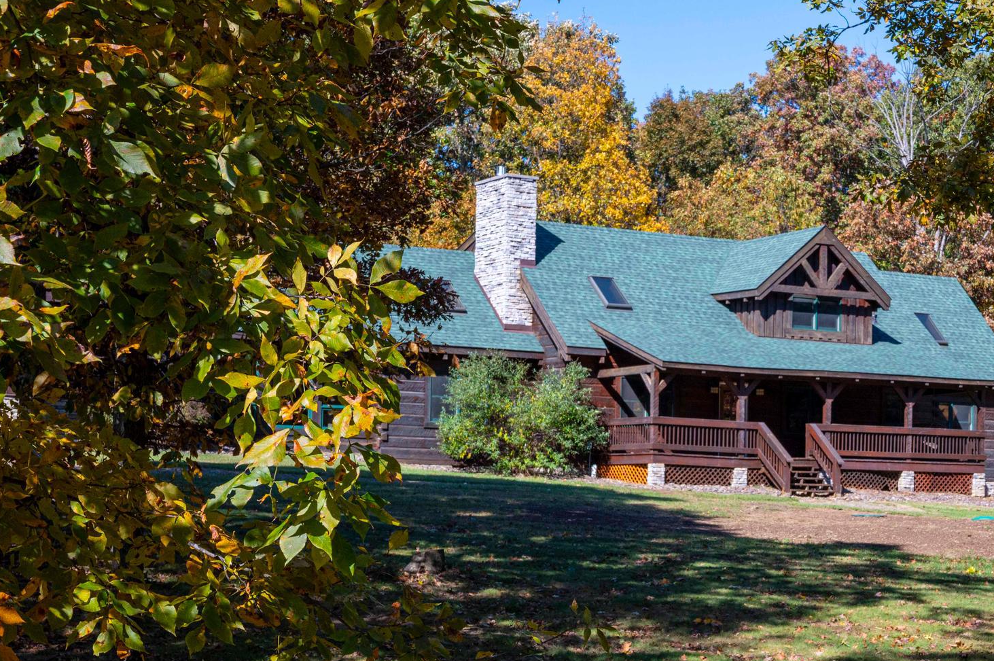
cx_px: 686
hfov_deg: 28.6
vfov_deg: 19.4
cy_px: 403
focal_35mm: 70
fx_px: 1931
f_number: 13
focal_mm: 50
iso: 1000
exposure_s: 1/500
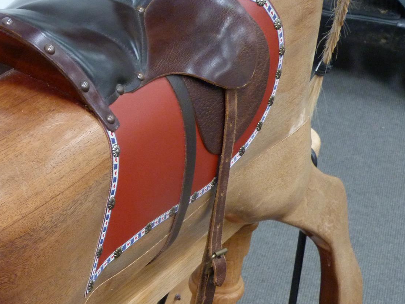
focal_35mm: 96
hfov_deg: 20.0
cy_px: 282
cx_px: 40
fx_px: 1123
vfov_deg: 15.2
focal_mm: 8.7
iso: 320
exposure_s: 1/60
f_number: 3.2
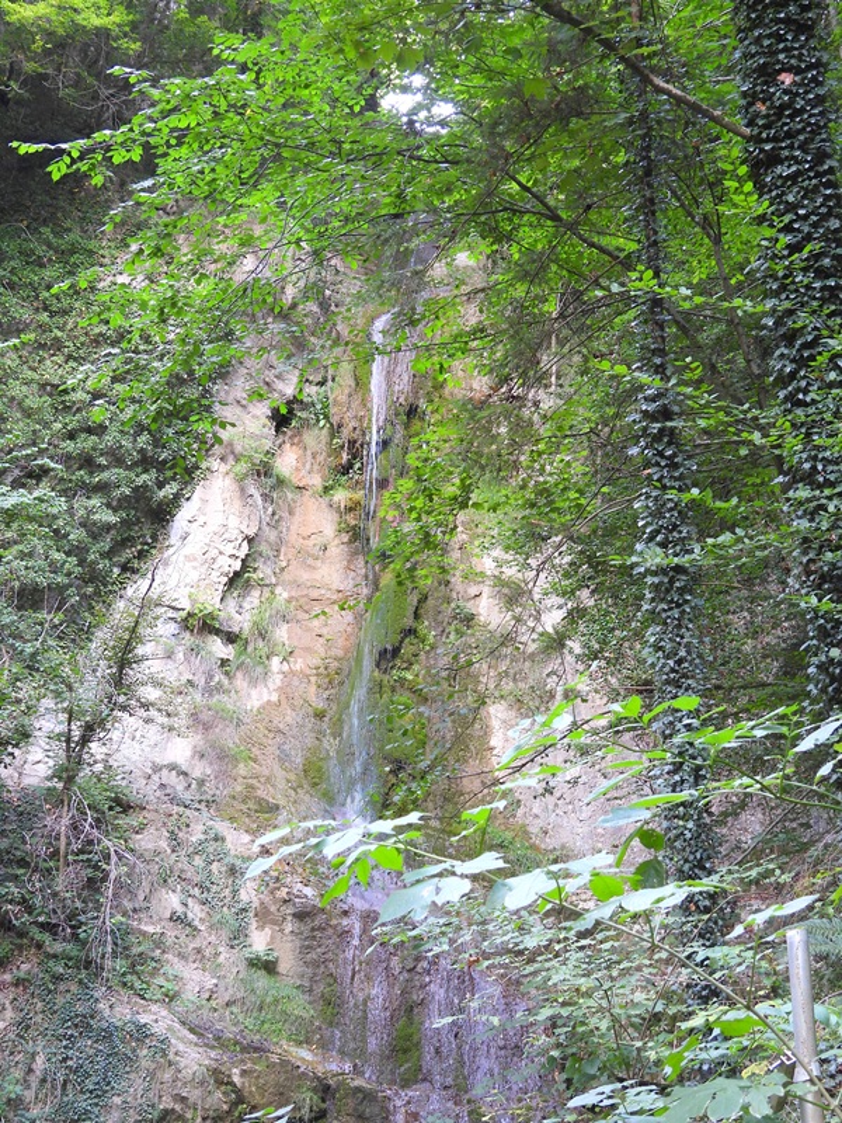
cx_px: 421
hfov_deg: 24.4
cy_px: 562
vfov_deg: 32.2
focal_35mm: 60
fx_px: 1946
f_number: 3.5
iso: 125
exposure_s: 1/30
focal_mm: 10.7
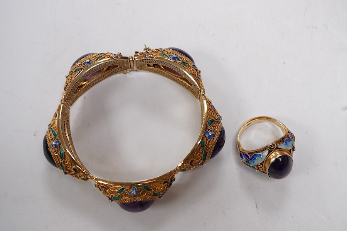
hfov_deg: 43.6
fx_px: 434
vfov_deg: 29.9
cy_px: 116
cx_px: 174
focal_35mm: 45
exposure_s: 1/125
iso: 1250
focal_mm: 30
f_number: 10
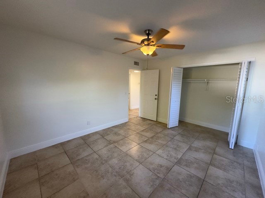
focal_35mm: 14
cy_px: 99
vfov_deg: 85.7
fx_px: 107
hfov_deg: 102.1
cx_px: 132
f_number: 2.2
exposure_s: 1/120
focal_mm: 2.22
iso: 250
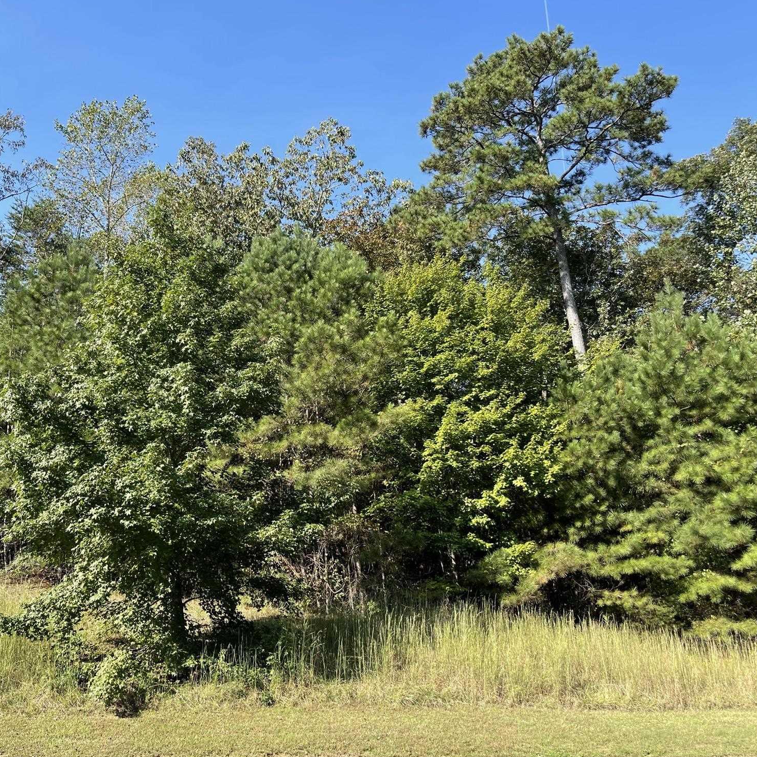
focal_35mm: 32
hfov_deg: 51.0
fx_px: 792
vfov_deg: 51.1
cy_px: 374
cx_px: 328
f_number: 1.6
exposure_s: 1/1098
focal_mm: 5.1
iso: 32
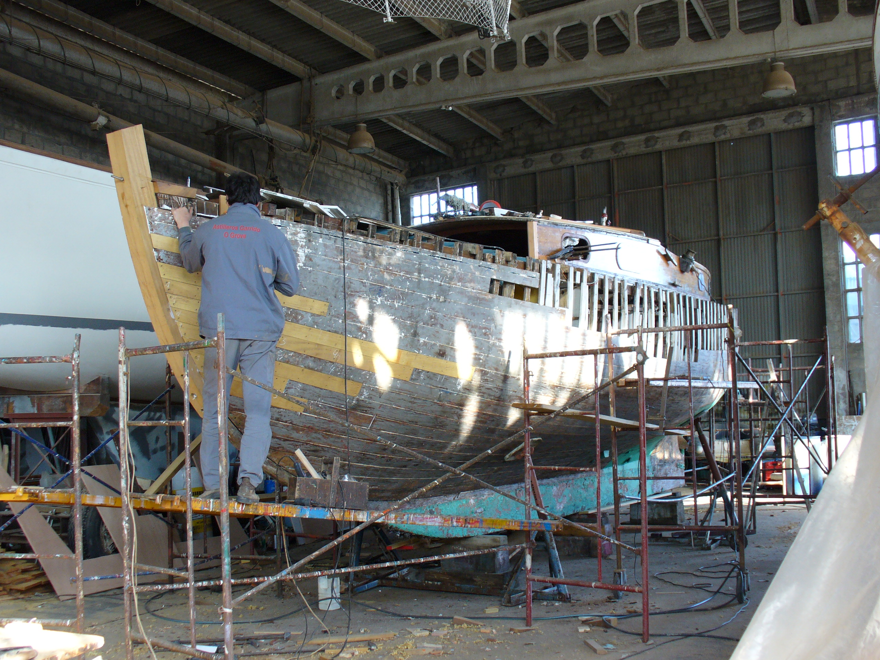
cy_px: 330
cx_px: 440
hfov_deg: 44.8
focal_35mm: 42
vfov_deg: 34.3
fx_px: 1068
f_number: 2.9
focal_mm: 7
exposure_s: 1/40
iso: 100
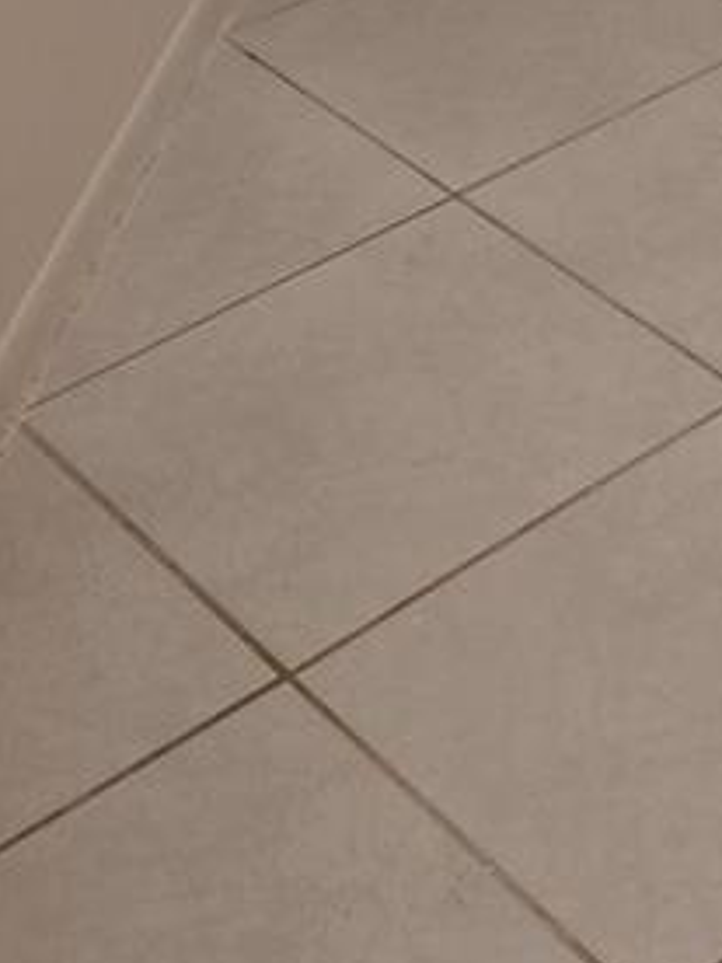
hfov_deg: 13.7
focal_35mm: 100
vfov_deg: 15.5
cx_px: 1144
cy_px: -994
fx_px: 2781
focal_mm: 5.4
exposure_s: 1/120
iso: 100
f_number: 1.8
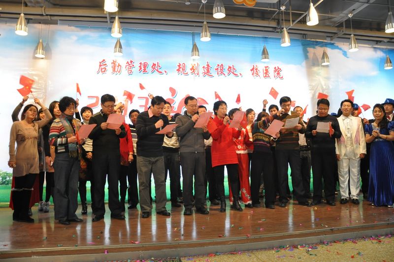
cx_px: 197
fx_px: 295
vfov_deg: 47.8
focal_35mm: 27
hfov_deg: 67.5
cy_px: 131
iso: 1600
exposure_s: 1/60
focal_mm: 18
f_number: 3.5
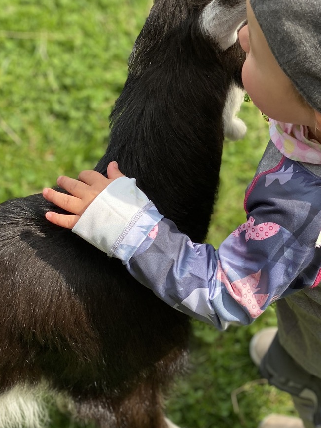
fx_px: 952
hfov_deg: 19.1
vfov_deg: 25.3
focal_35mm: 77
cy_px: 189
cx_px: 217
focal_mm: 6
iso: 20
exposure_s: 1/372
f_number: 2
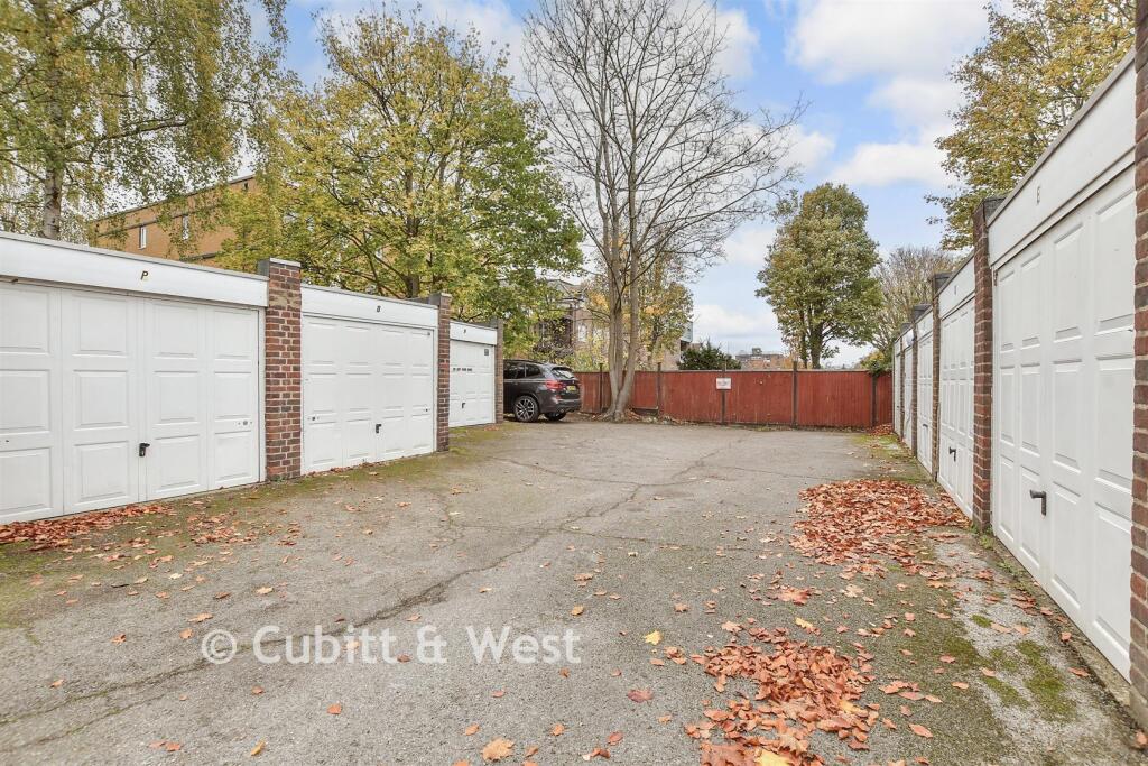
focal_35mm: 15
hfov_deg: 100.4
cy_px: 383
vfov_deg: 77.3
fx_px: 478
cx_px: 574
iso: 160
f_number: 8
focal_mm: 10
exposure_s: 1/20
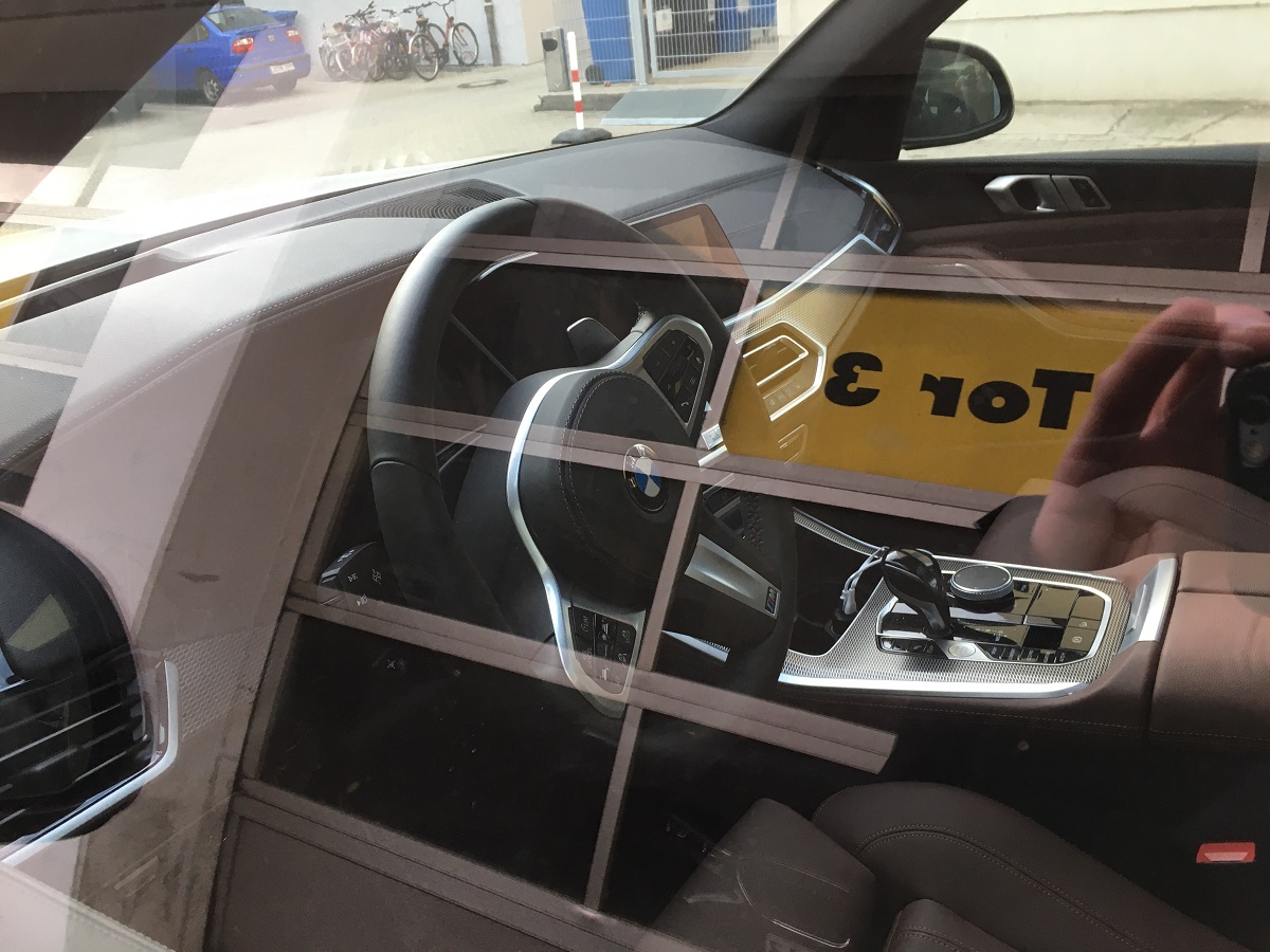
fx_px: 1064
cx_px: 635
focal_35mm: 29
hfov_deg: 61.7
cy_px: 476
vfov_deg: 48.2
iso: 40
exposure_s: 1/33
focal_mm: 4.15
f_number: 2.2
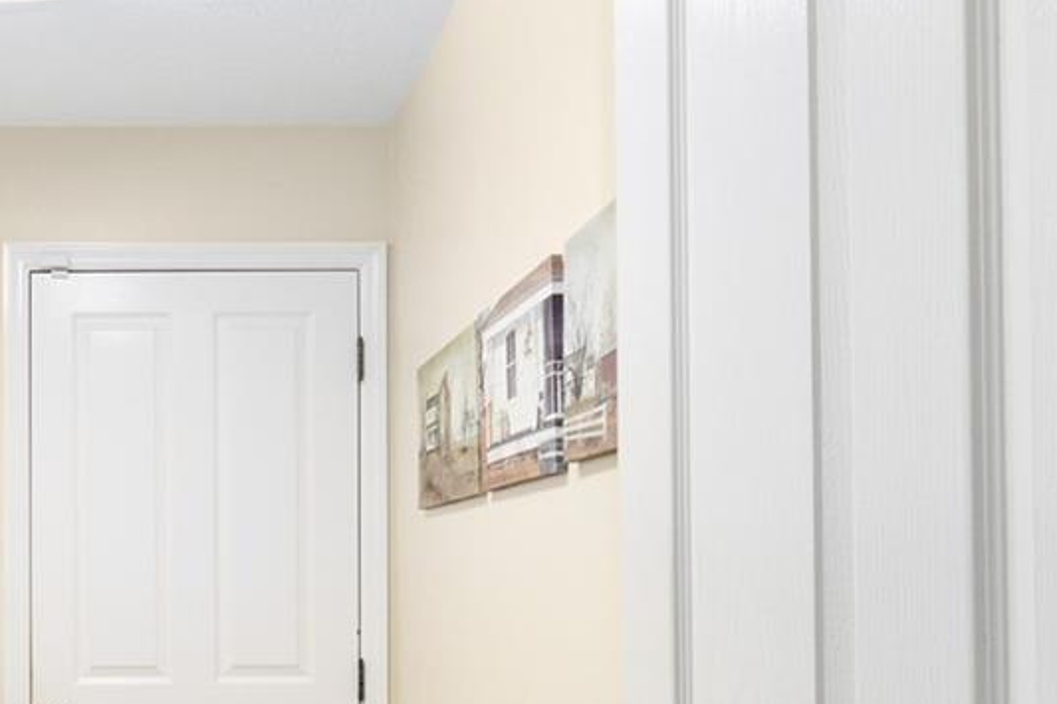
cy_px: 597
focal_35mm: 42
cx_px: 157
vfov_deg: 30.8
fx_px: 1233
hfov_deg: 43.4
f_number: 7.1
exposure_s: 1/50
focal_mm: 14
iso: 400
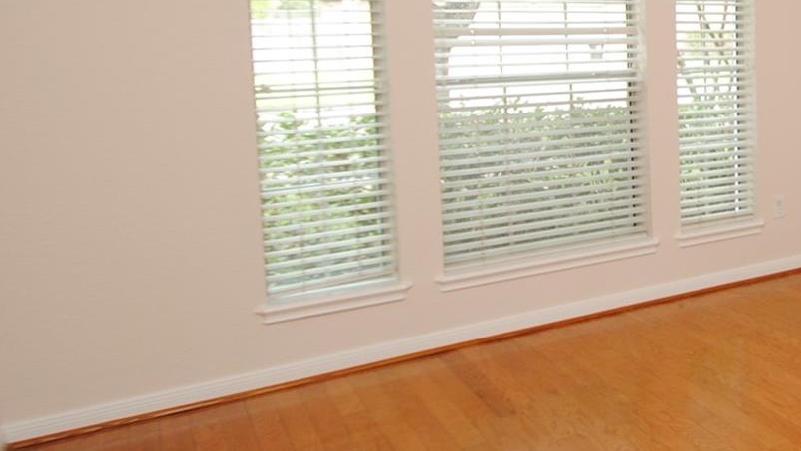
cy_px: 88
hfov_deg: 40.3
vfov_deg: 29.0
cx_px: 893
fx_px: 850
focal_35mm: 40
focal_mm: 10
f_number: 4
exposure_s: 1/60
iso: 200
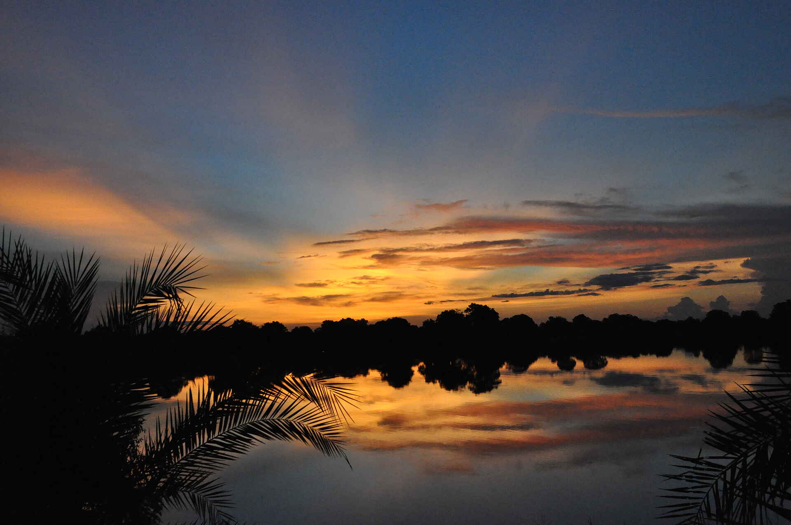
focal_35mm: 38
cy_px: 262
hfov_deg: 51.3
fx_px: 823
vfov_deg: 35.4
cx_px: 396
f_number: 9
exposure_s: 1/320
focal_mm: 25
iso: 3200
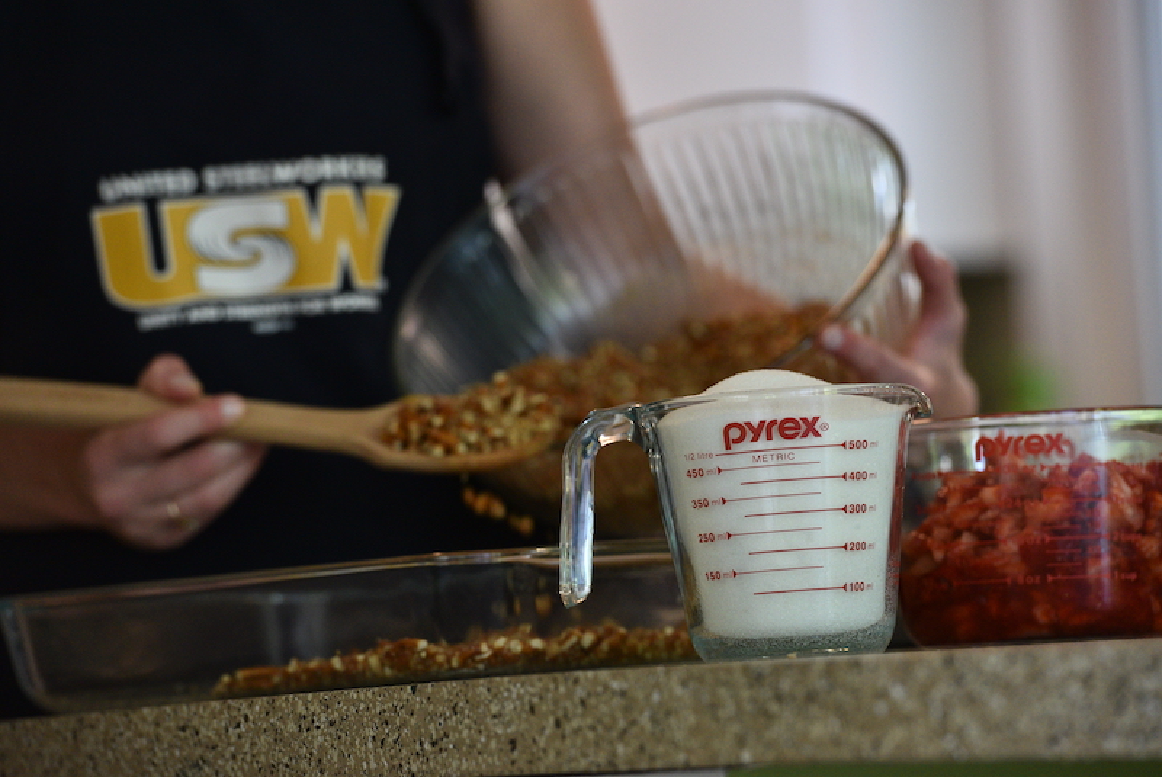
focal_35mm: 200
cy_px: 388
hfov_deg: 10.3
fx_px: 6461
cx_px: 581
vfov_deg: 6.9
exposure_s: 1/200
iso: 1600
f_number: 5
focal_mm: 200
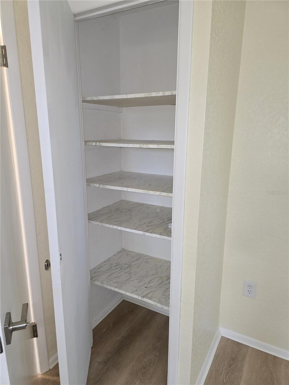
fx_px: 256
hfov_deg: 58.9
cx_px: 144
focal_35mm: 23
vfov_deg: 73.9
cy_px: 192
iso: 125
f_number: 1.7
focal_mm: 6.3
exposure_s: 1/60
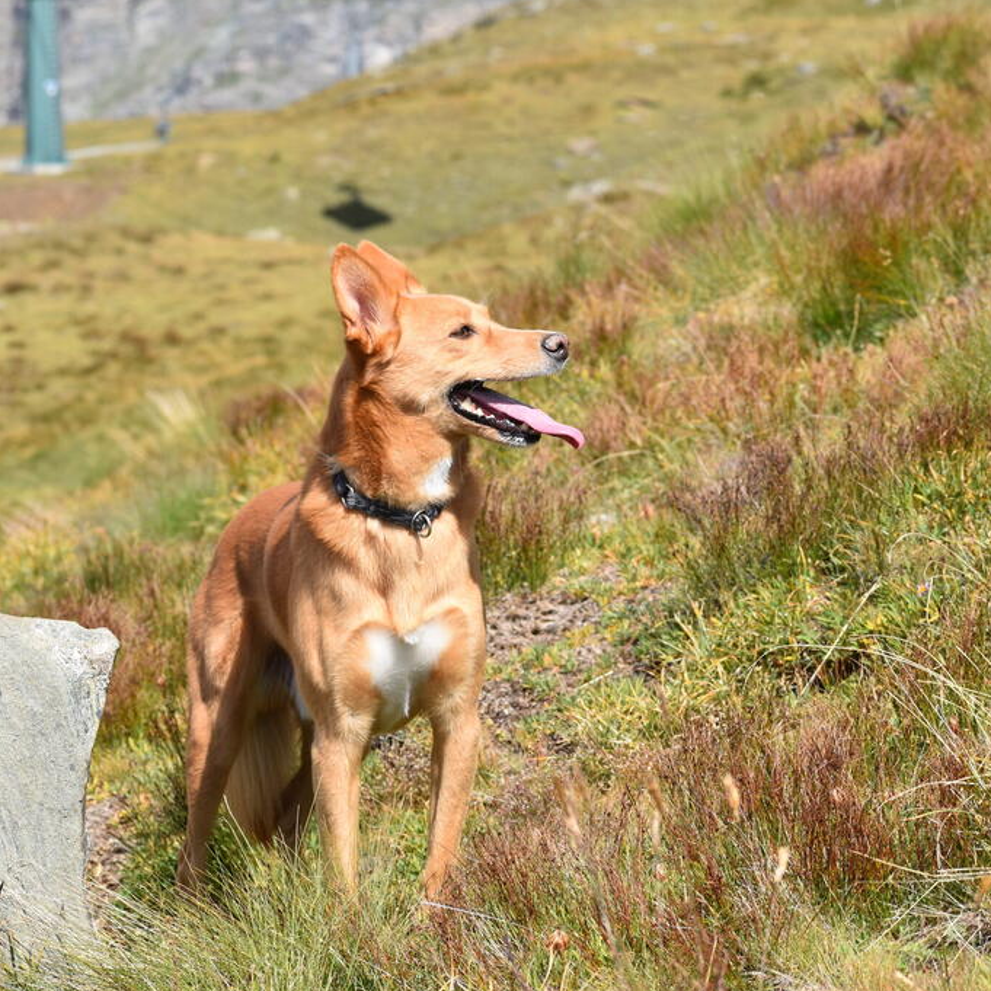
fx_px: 4373
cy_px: 269
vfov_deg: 12.9
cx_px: 496
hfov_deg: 12.9
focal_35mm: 135
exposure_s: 1/320
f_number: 9
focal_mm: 70
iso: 100
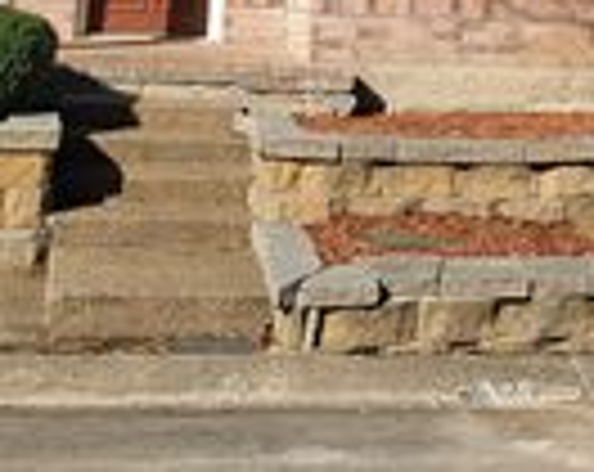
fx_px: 1561
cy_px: -223
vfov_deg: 15.9
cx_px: 513
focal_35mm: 89
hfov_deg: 21.2
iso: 40
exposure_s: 1/2443
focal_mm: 5
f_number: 1.8
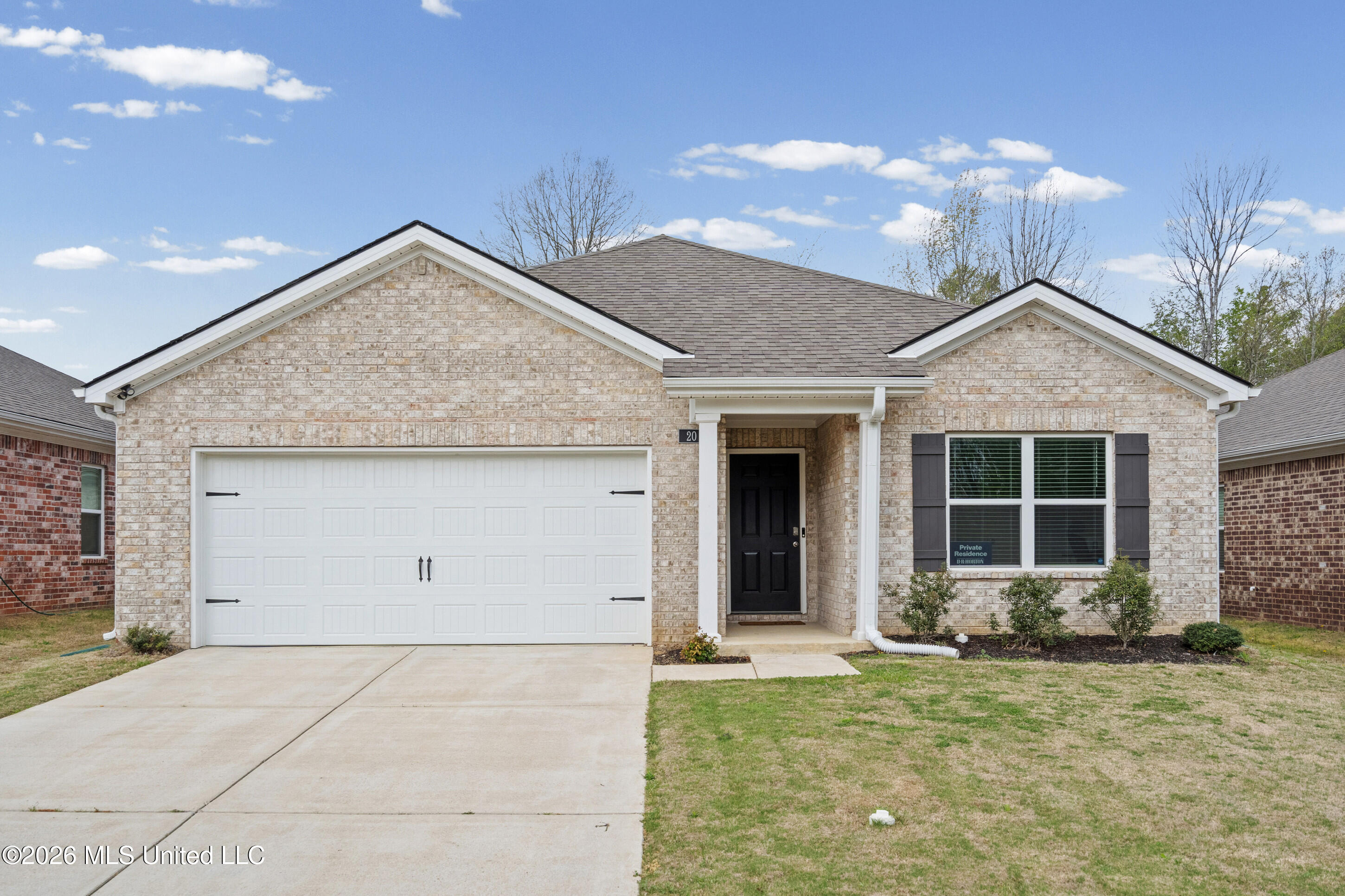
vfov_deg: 42.3
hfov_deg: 60.3
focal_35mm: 31
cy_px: 448
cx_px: 672
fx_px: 1158
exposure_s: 1/500
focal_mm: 31
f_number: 9
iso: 800
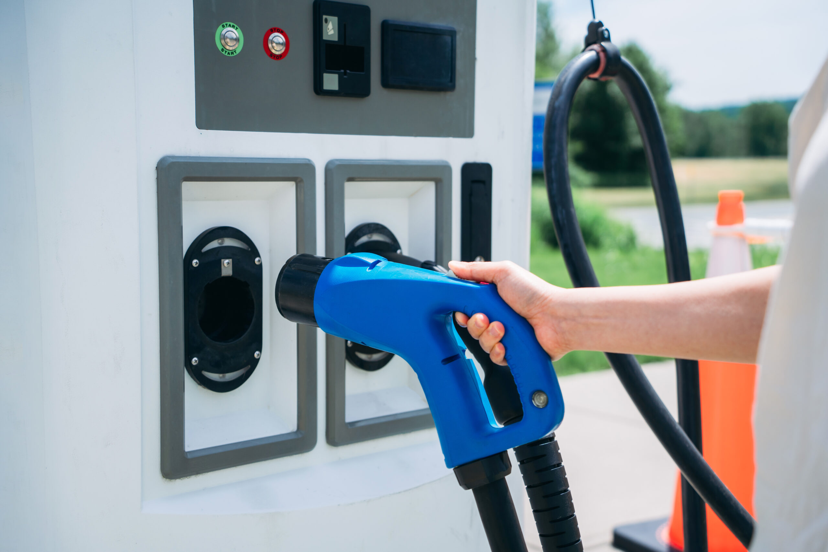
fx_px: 1127
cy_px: 276
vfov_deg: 27.5
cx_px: 414
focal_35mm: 49
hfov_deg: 40.3
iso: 250
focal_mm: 49
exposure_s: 1/2500
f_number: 3.5
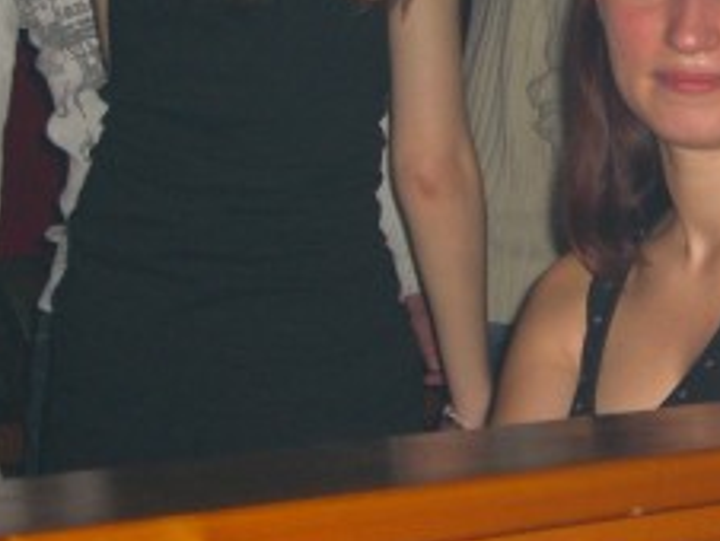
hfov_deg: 12.9
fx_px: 3144
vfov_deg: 9.8
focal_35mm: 151
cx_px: 717
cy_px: 146
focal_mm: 11.8
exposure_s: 1/60
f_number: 3.6
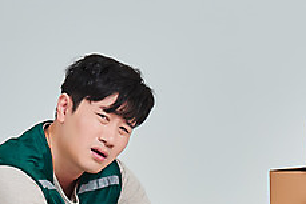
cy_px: 223
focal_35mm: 222
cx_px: 220
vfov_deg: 6.2
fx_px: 1888
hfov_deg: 9.3
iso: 100
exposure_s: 1/125
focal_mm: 85
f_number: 14
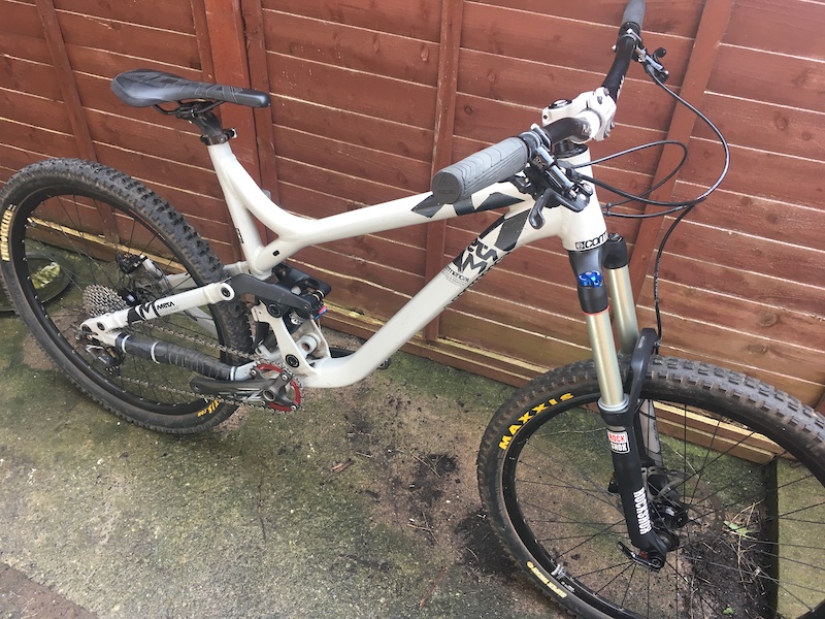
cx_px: 412
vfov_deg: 48.2
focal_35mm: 29
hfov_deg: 61.7
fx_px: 691
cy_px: 310
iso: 25
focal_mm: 4.15
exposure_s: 1/33
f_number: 2.2
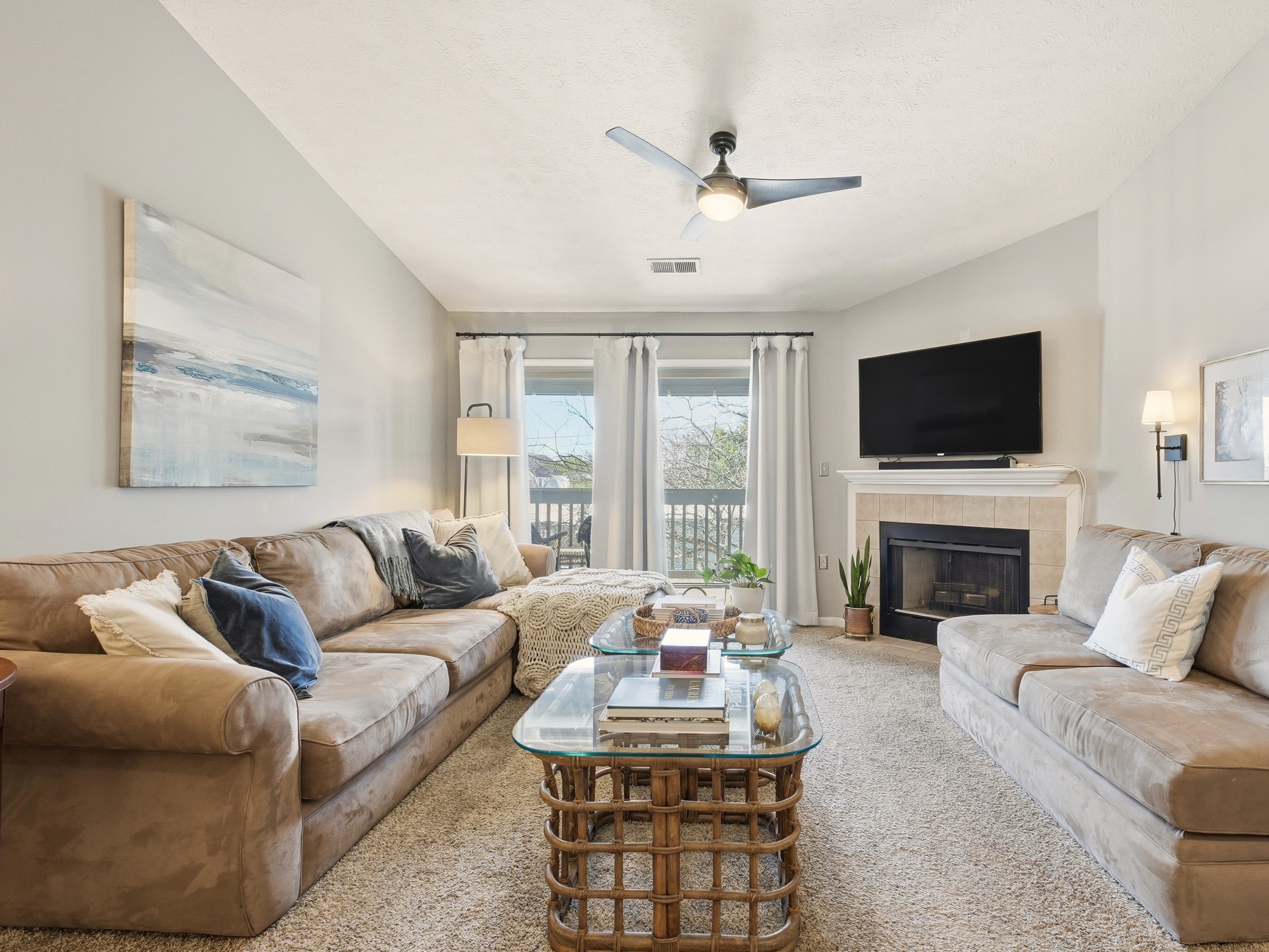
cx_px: 715
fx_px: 623
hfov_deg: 90.6
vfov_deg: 74.7
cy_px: 495
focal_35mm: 17
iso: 400
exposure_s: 1/160
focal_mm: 10
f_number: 9
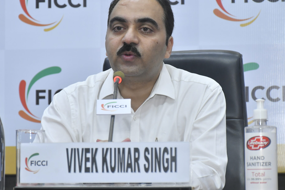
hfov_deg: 14.6
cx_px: 127
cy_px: 88
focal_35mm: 141
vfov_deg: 9.7
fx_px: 1116
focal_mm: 85
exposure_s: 1/100
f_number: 6.3
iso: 1600
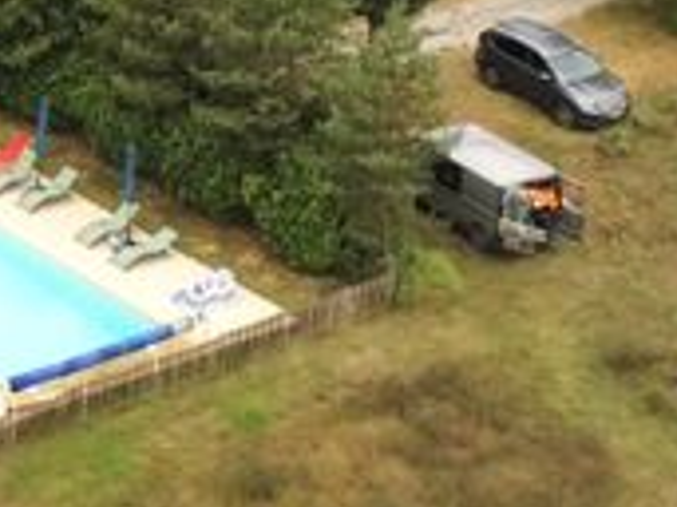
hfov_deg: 13.8
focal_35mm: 137
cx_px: -214
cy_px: -28
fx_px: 2677
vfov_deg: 10.7
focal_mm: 4
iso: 100
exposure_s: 1/240
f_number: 2.4
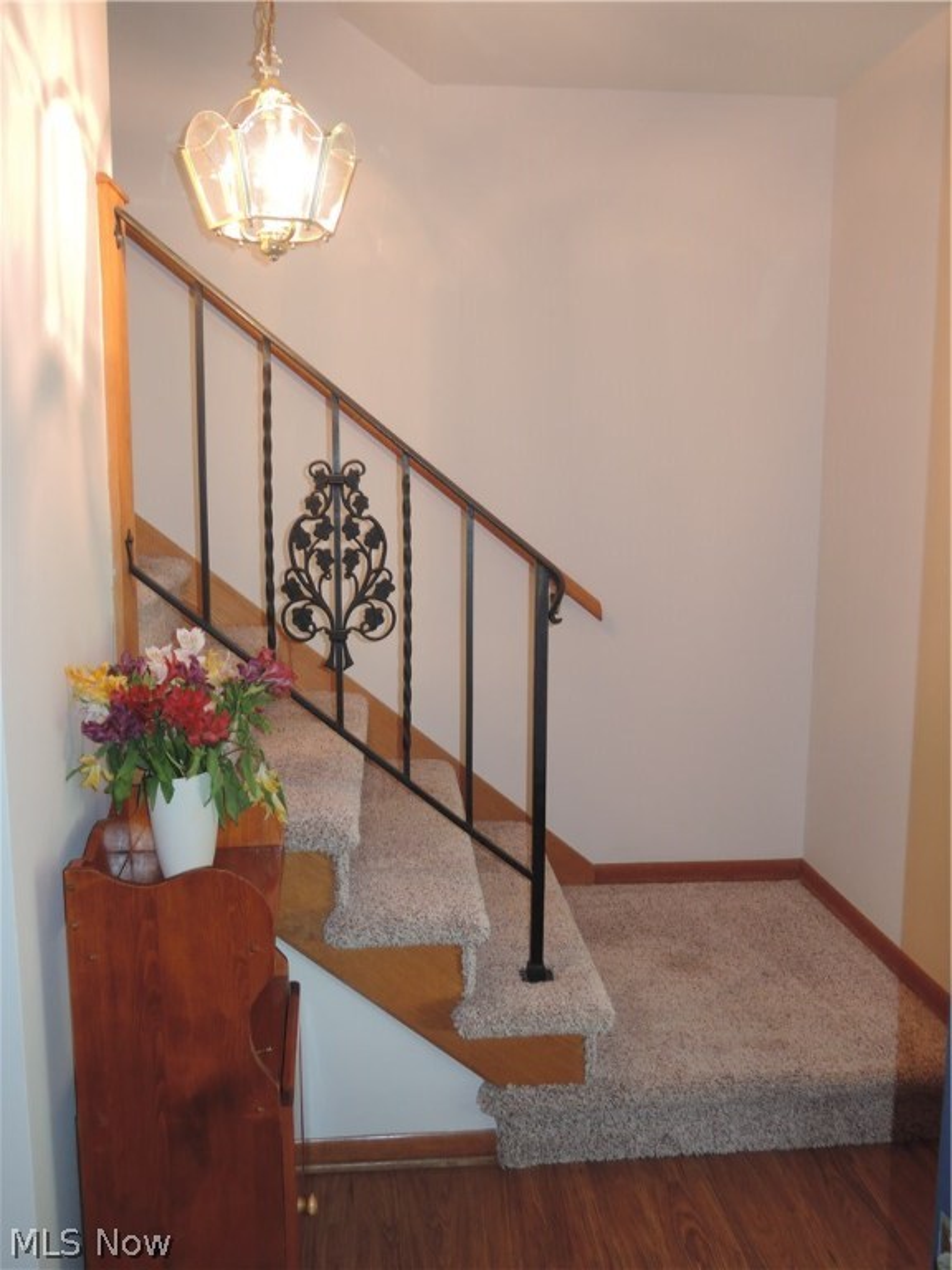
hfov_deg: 45.4
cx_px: 476
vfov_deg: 58.4
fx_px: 1137
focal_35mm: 31
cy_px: 635
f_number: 3.2
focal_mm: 6.6
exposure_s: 1/30
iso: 320
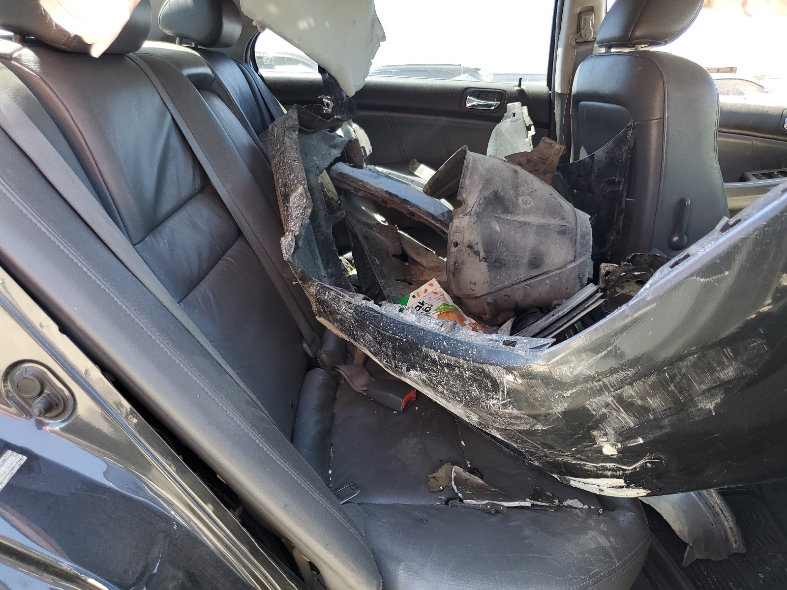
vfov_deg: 53.1
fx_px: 591
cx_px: 394
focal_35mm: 26
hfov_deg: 67.3
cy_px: 295
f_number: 1.5
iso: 52
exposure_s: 1/120
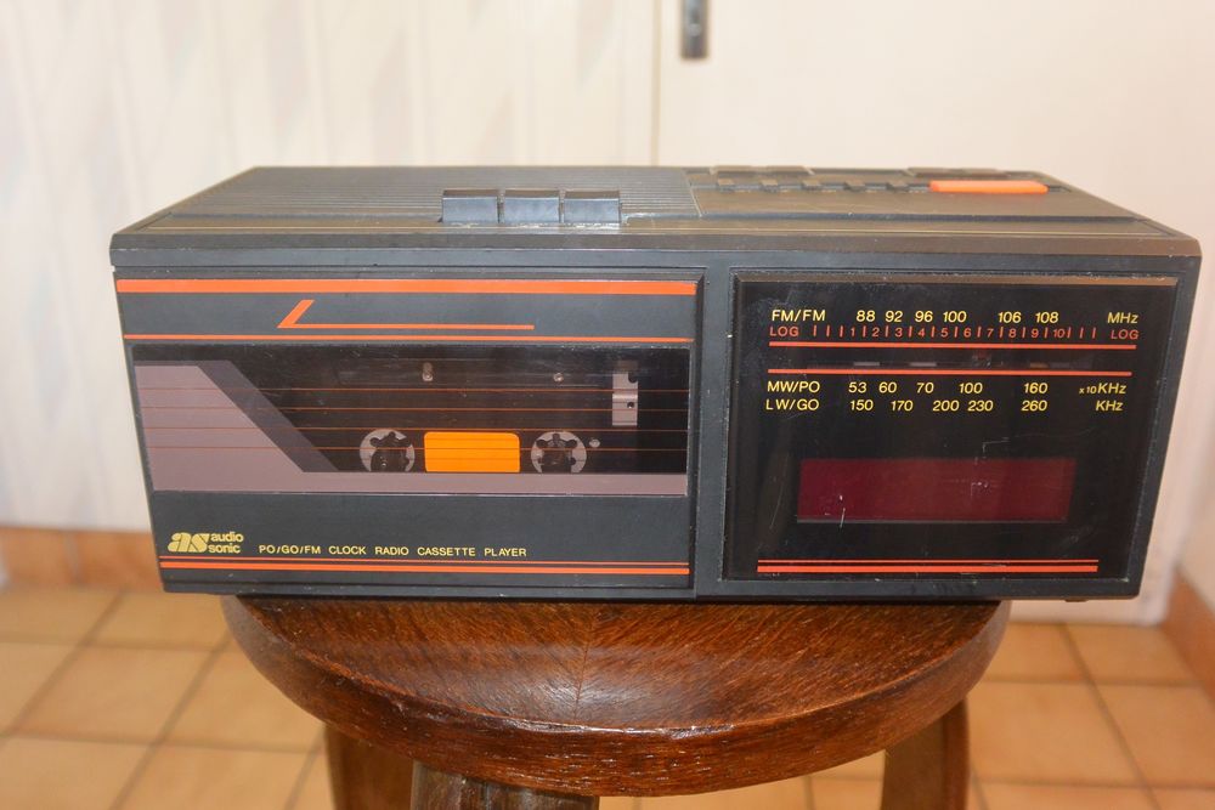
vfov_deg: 38.9
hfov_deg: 55.8
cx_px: 608
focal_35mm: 34
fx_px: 1148
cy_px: 405
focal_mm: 12.7
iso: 900
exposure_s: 1/60
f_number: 3.8
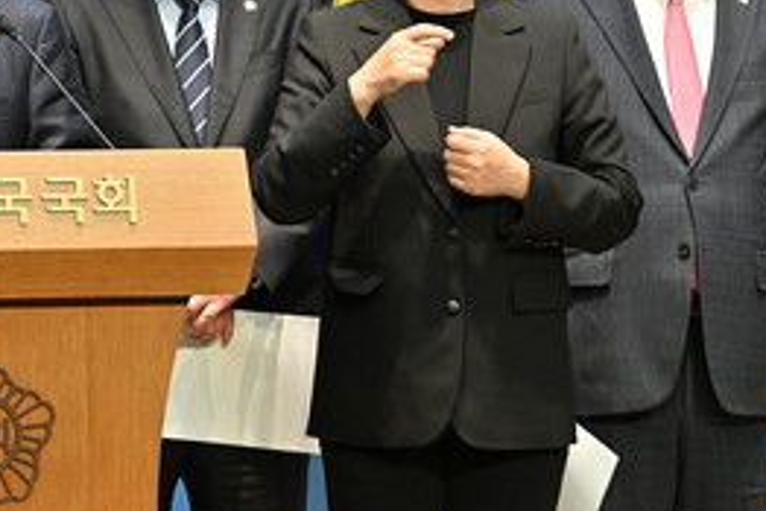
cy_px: -32
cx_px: -50
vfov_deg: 5.2
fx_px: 5599
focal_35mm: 263
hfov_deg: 7.8
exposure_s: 1/160
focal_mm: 115
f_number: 6.7
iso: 2500
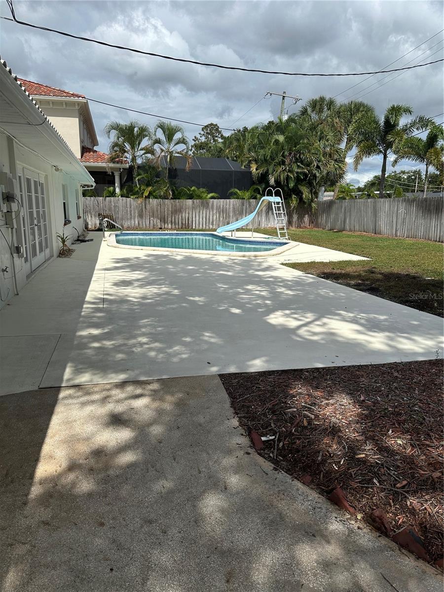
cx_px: 222
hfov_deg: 56.8
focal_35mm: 24
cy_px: 296
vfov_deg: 71.6
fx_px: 410
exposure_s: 1/8197
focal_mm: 6.86
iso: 80
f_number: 1.78
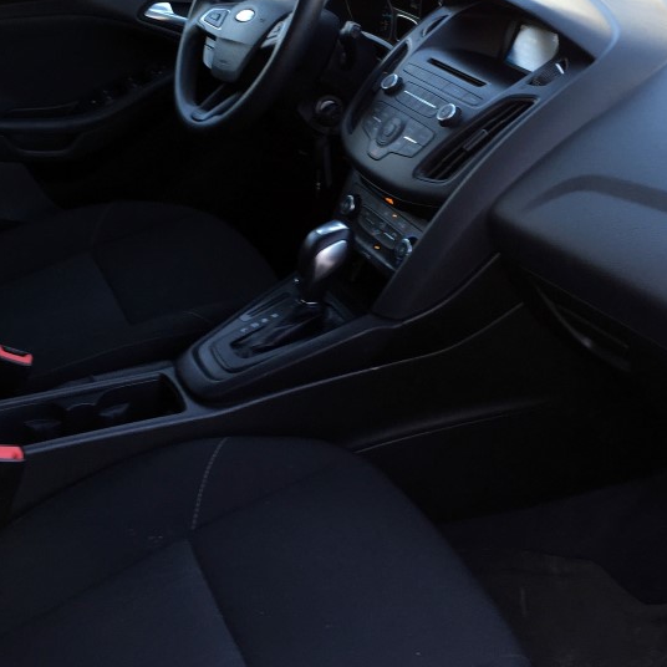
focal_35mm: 49
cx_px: 372
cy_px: 249
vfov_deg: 34.5
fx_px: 1068
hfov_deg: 34.6
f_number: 2.2
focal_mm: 4.15
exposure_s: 1/60
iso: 40
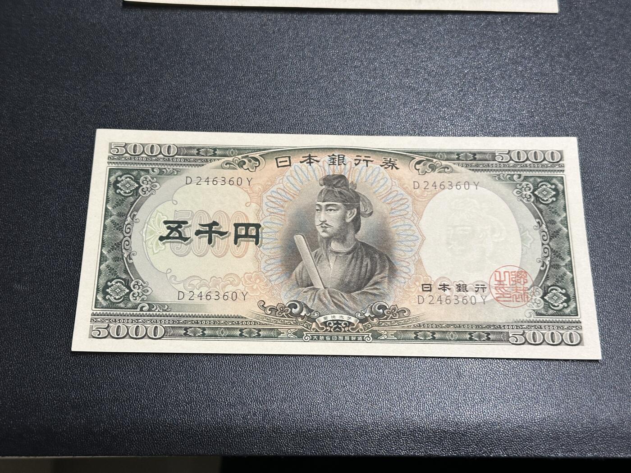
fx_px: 875
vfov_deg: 30.3
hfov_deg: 39.7
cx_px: 316
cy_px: 236
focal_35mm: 48
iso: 125
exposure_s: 1/50
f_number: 1.78
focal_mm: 6.86
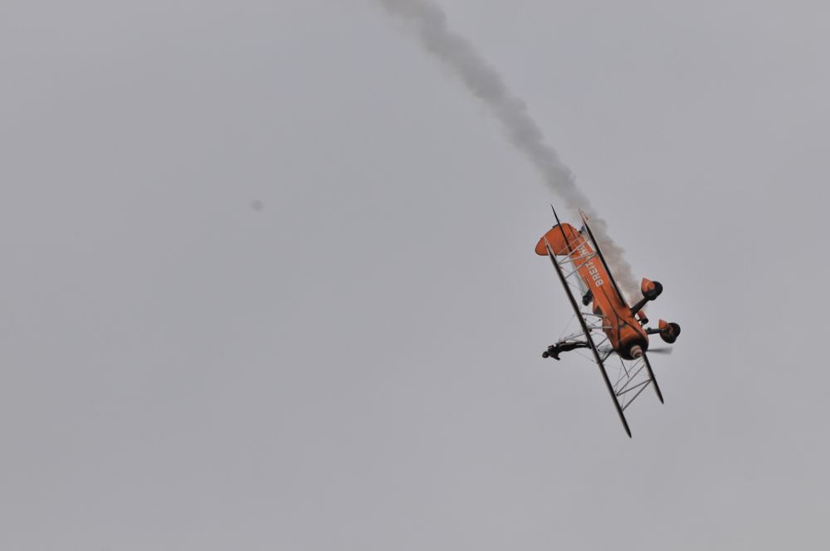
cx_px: 415
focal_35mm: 450
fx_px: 10361
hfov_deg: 4.6
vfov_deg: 3.0
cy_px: 276
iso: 200
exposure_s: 1/800
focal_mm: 300
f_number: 10
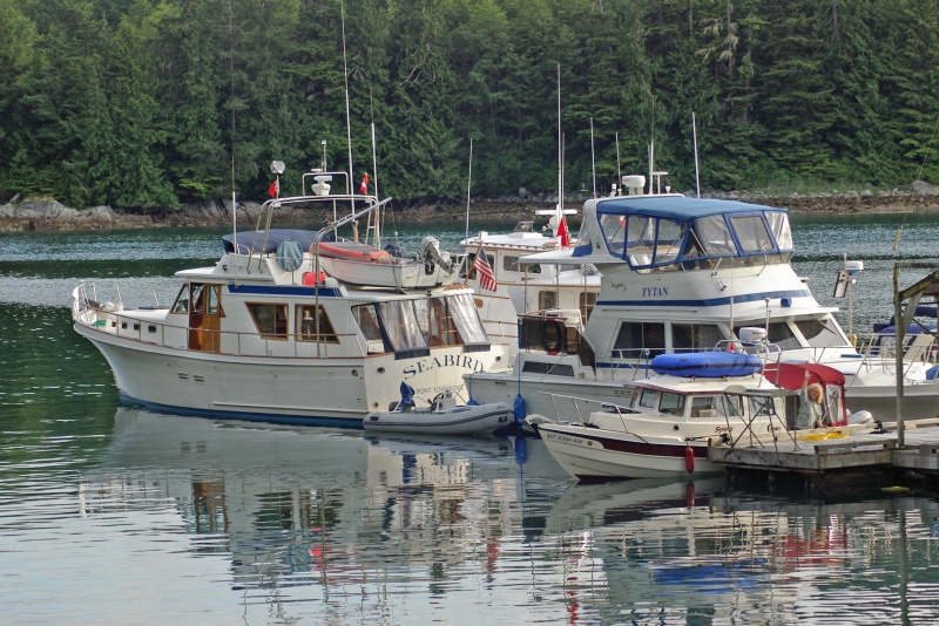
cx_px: 470
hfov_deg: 16.1
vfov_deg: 10.8
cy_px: 313
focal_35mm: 128
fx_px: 3327
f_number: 6.7
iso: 200
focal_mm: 85
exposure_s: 1/250
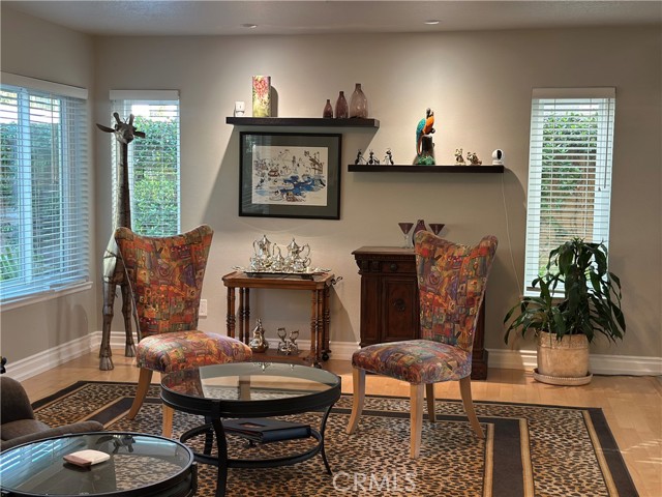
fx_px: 918
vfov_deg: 30.3
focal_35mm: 48
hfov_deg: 39.7
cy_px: 248
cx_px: 331
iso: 125
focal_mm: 6.86
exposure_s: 1/60
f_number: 1.78
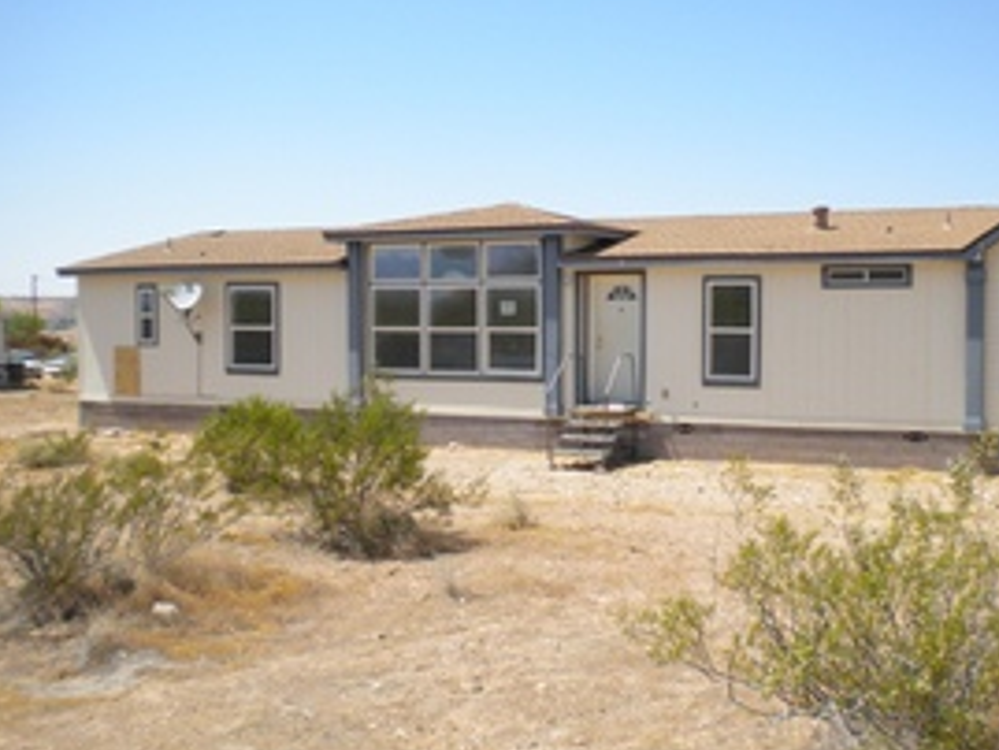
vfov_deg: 32.2
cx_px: 602
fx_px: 1299
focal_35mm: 45
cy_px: 379
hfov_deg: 41.9
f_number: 4.6
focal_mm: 6.3
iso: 80
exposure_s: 1/604
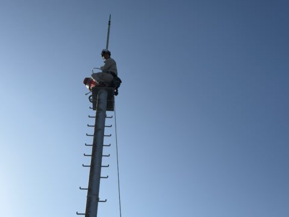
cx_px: 144
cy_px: 108
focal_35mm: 48
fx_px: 401
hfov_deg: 39.7
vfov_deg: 30.3
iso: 64
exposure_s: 1/9901
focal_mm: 6.76
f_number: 1.78
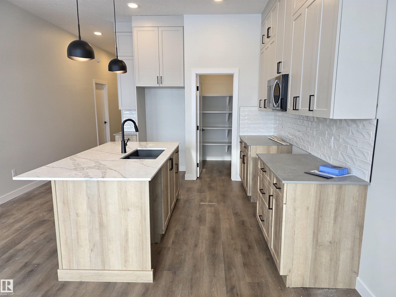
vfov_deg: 58.9
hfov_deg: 73.9
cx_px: 198
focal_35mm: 23
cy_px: 148
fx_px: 263
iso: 100
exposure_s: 1/120
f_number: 1.7
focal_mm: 6.3
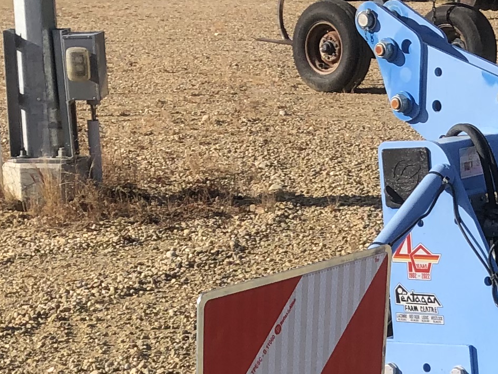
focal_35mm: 120
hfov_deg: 16.2
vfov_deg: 11.7
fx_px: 1727
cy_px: 585
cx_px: 465
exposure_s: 1/1621
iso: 20
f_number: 1.8
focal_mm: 3.99
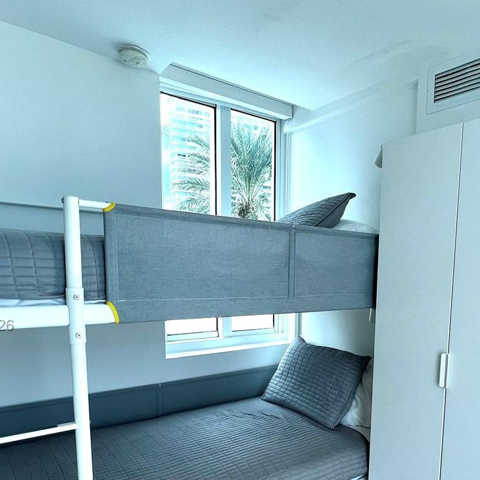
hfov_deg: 60.9
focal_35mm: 25
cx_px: 332
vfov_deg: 61.2
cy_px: 326
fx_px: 392
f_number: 1.8
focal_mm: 1.57
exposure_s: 1/191
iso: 32
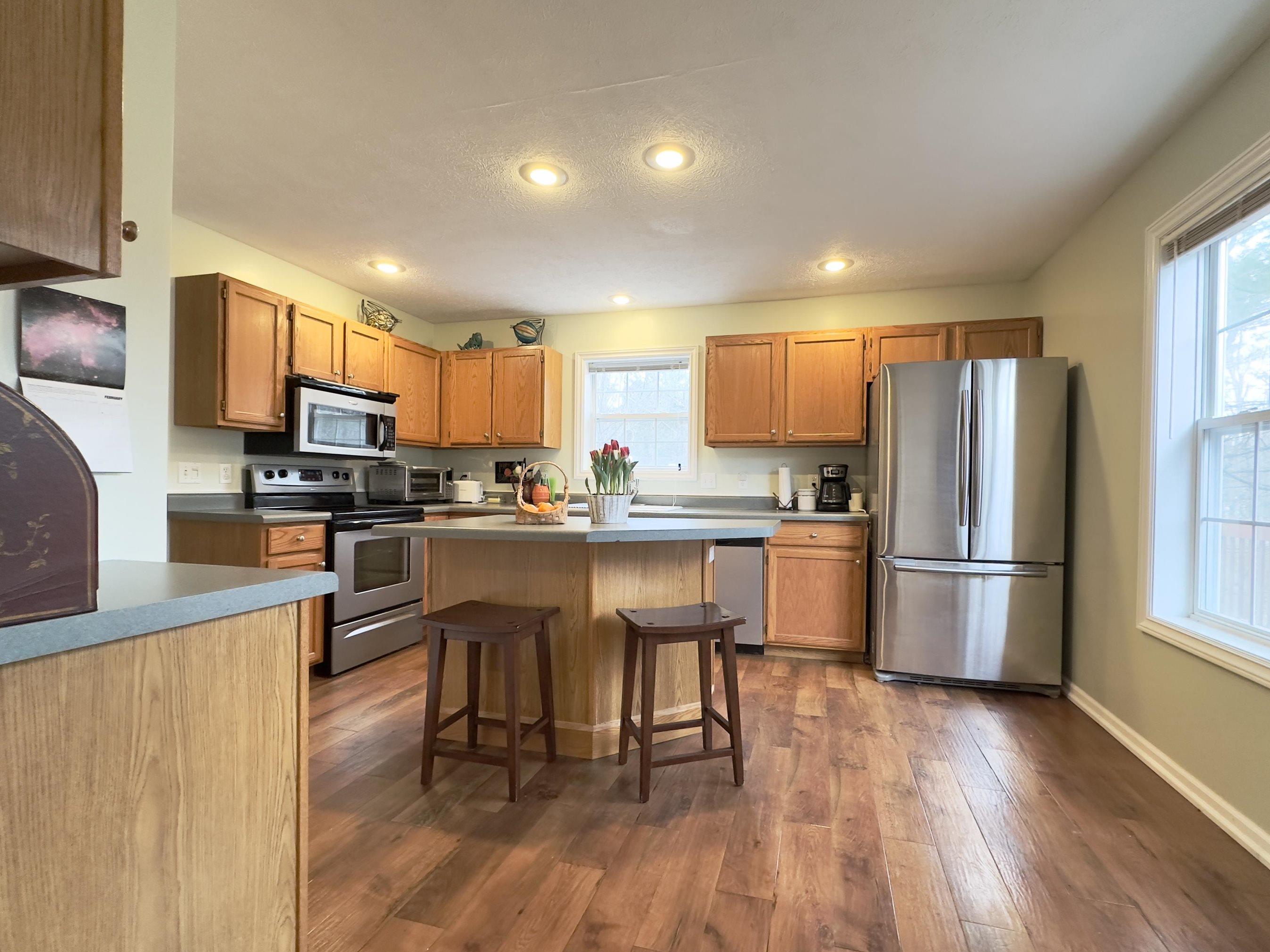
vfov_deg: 78.1
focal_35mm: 16
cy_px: 491
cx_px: 665
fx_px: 587
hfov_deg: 94.4
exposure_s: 1/60
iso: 200
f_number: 2.2
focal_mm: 2.22
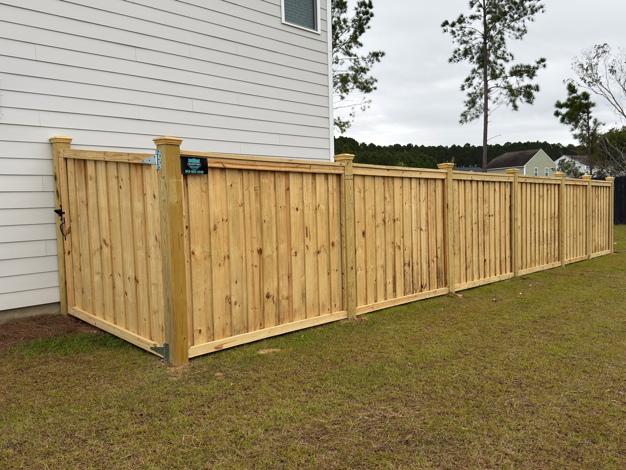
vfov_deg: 44.2
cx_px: 313
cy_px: 235
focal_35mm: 32
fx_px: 579
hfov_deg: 56.8
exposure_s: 1/560
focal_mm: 6.76
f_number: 1.78
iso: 64
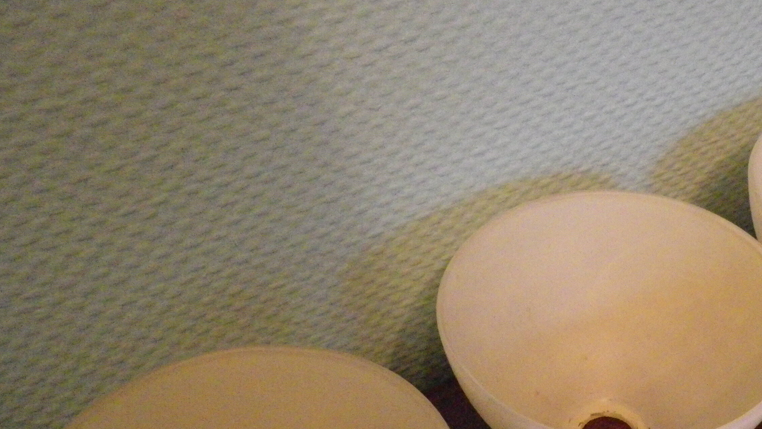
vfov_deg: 21.2
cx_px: 623
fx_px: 1091
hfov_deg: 37.0
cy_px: 465
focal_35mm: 54
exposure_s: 1/50
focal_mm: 4.9
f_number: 2.6
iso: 800
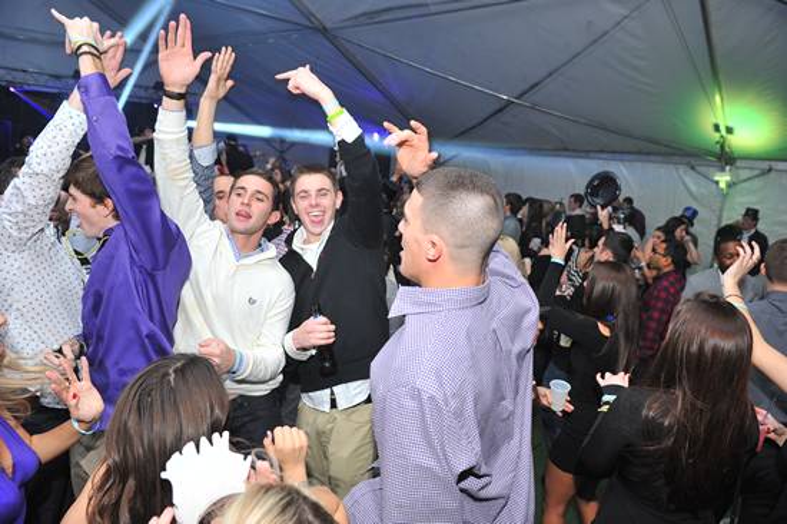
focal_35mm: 24
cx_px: 394
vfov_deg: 53.1
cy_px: 262
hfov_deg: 73.8
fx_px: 524
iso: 1250
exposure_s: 1/100
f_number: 5
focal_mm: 24
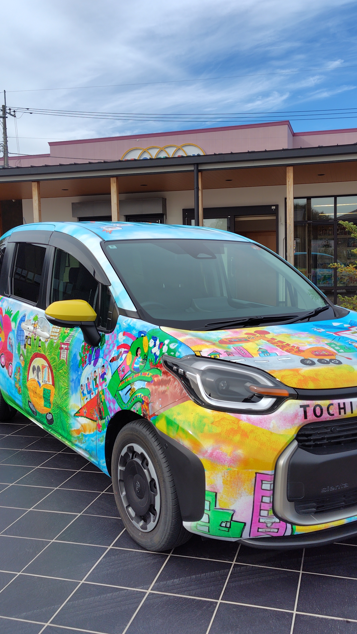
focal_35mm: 34
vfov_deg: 58.0
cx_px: 190
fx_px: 572
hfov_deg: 34.6
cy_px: 316
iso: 50
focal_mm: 5.6
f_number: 1.9
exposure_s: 1/1045
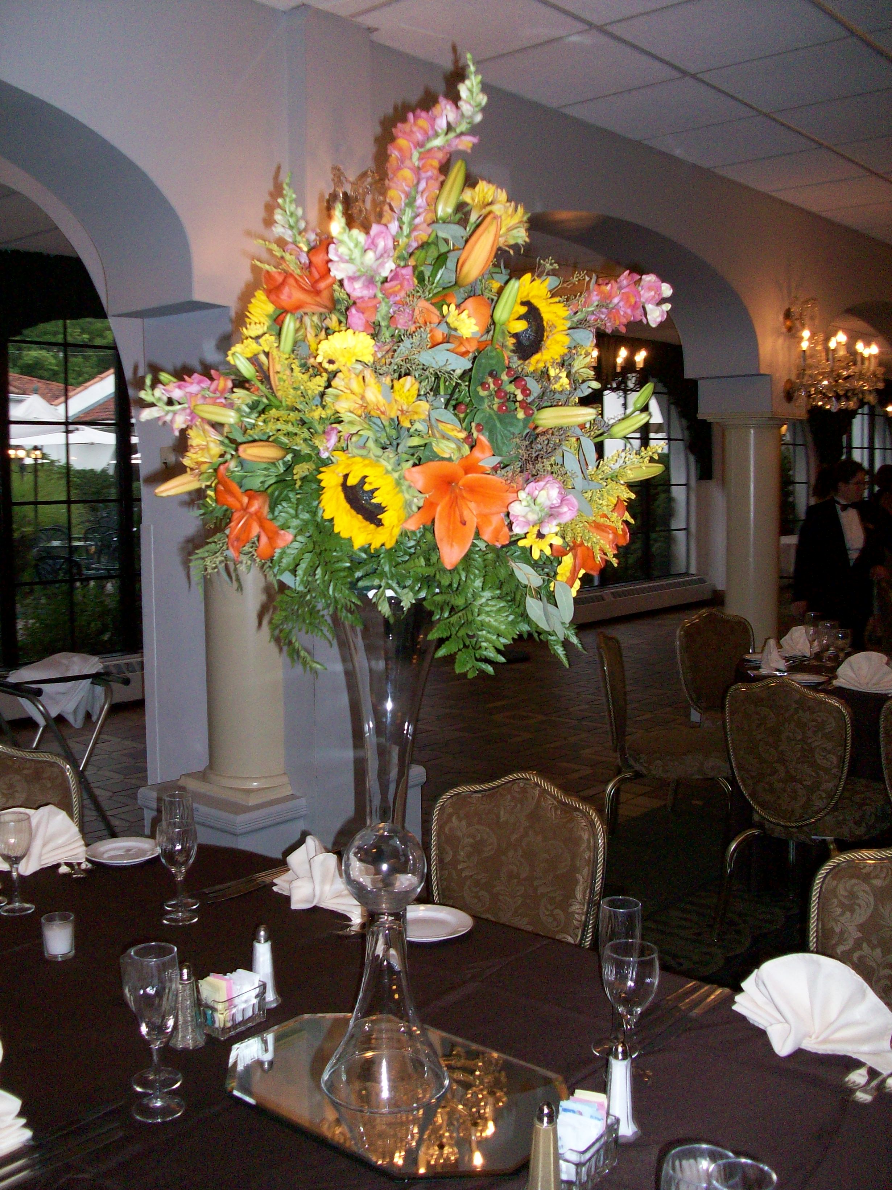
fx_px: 1168
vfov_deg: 54.0
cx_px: 446
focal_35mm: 34
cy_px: 595
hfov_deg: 41.8
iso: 160
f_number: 2.8
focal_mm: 5.7
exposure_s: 1/60
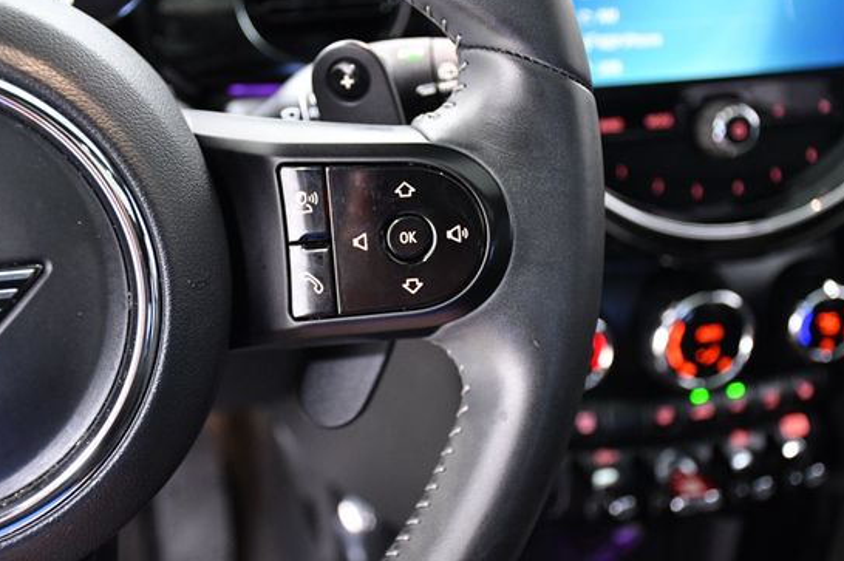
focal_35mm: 61
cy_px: 272
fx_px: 1429
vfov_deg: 22.2
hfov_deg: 32.9
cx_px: 410
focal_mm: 35
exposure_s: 1/30
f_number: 4.2
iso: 2500
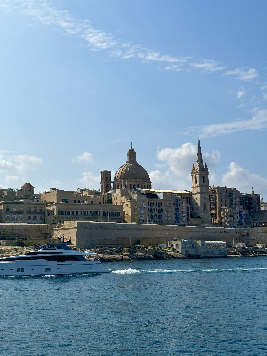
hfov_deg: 28.0
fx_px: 535
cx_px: 134
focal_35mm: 52
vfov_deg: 36.8
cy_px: 178
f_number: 1.6
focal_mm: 5.96
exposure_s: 1/6711
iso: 40
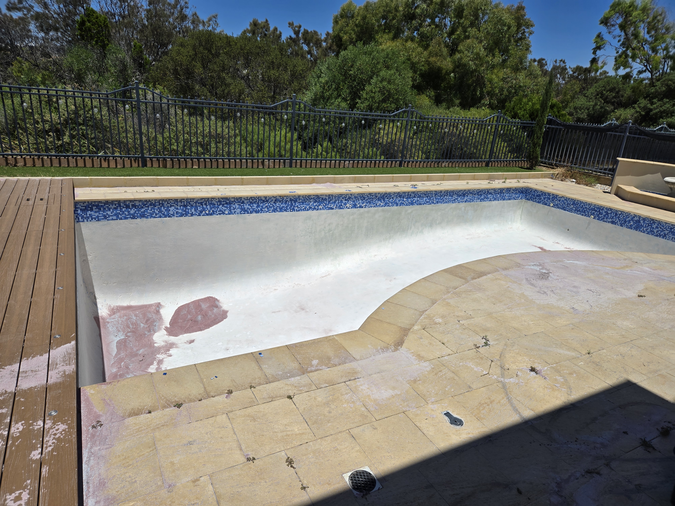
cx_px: 338
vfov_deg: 58.9
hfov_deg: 73.9
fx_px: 448
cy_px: 253
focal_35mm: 23
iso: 25
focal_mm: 5.4
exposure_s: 1/5697
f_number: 1.8
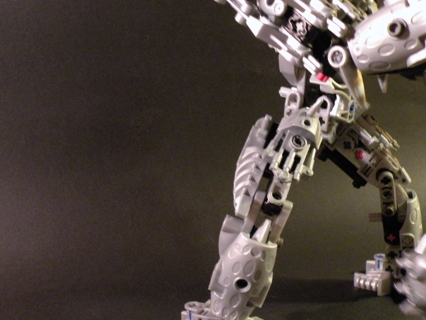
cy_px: 142
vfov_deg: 33.6
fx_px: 529
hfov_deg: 43.4
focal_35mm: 43
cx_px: 272
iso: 400
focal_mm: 4.7
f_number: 2.8
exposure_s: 1/15
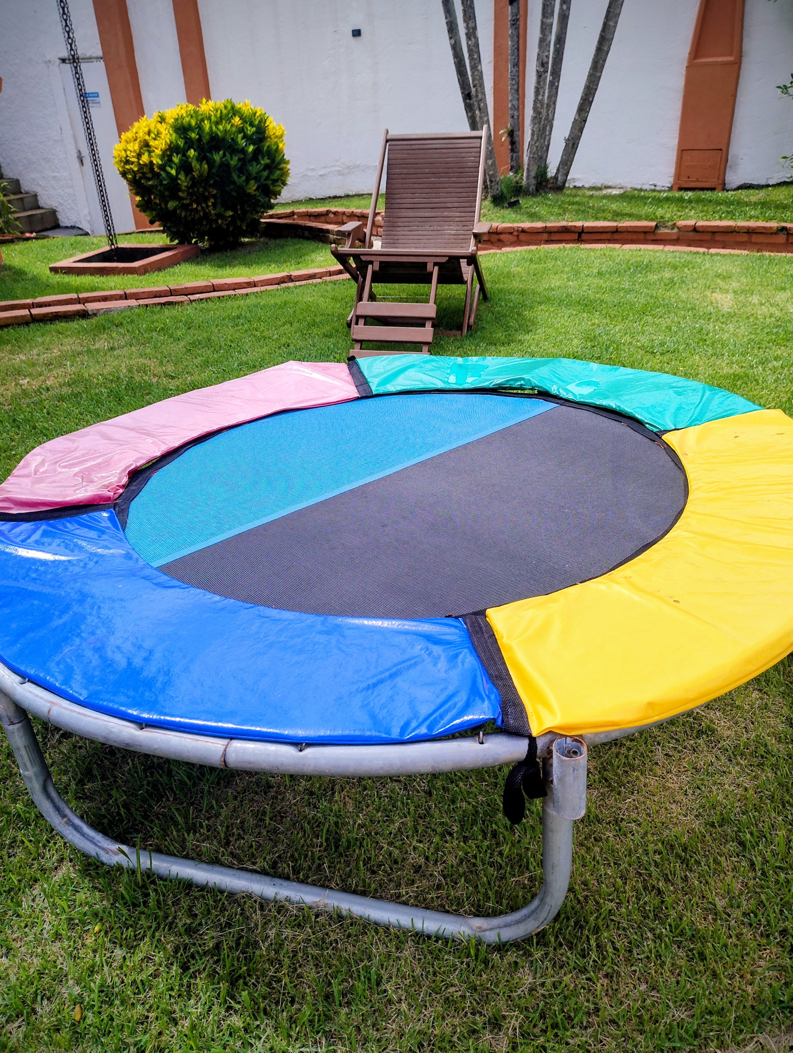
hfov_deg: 56.9
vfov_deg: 71.5
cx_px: 396
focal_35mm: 24
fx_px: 731
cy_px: 526
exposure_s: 1/1047
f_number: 1.8
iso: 100
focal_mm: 5.56
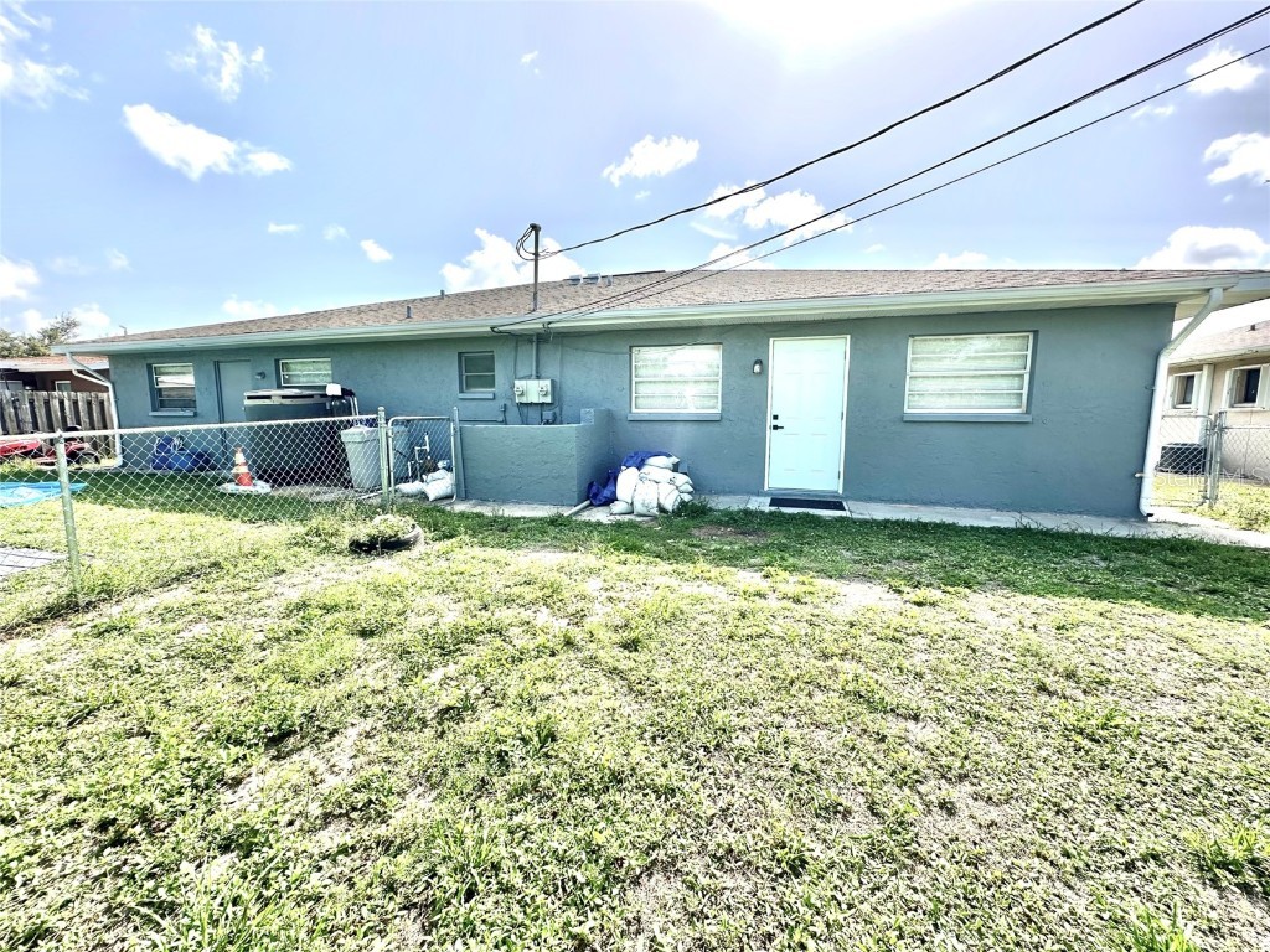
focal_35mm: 14
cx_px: 635
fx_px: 514
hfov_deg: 102.1
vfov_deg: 85.7
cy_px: 476
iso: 40
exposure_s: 1/888
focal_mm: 2.22
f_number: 2.2
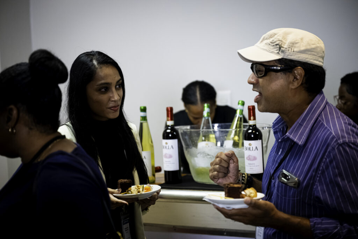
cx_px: 179
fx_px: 676
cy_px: 120
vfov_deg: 20.0
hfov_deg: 29.7
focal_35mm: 68
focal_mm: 68
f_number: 2.8
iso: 1600
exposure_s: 1/200
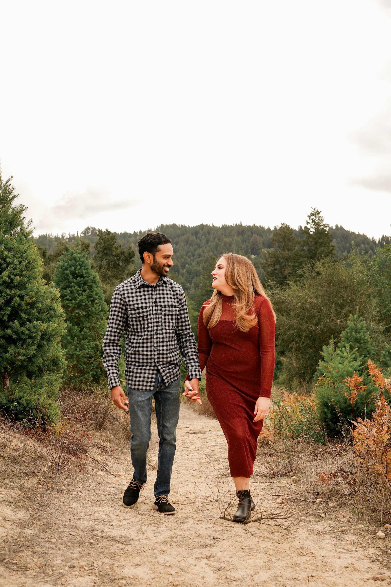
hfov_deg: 37.9
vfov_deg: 54.4
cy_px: 294
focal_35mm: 35
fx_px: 570
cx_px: 196
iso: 50
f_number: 5.6
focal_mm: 35
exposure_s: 1/125
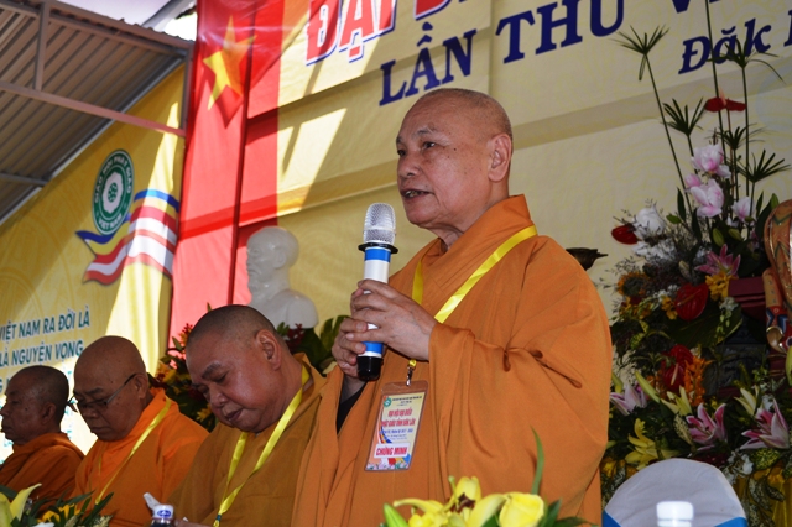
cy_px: 264
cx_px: 396
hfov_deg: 36.9
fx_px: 1187
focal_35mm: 54
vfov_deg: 25.0
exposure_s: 1/125
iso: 220
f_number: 5
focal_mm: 36
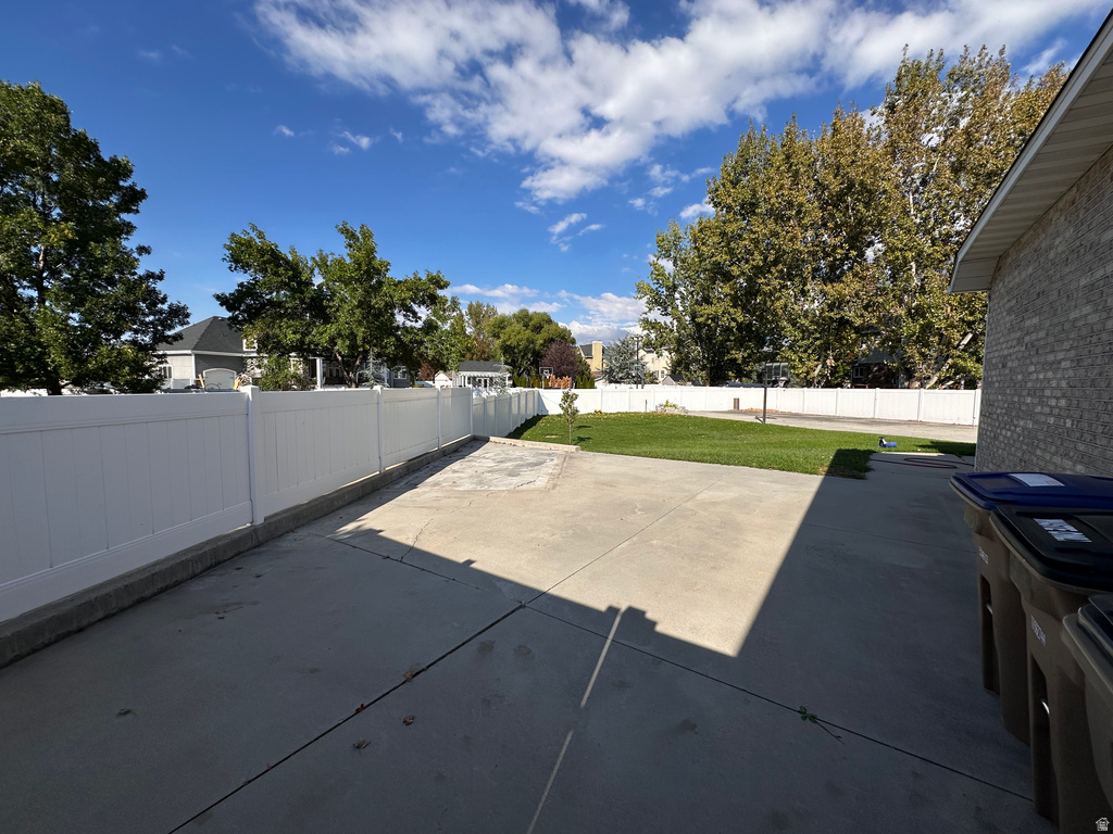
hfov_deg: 102.1
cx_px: 556
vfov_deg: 85.7
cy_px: 417
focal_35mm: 14
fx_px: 450
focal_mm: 2.22
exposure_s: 1/2506
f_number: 2.2
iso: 50
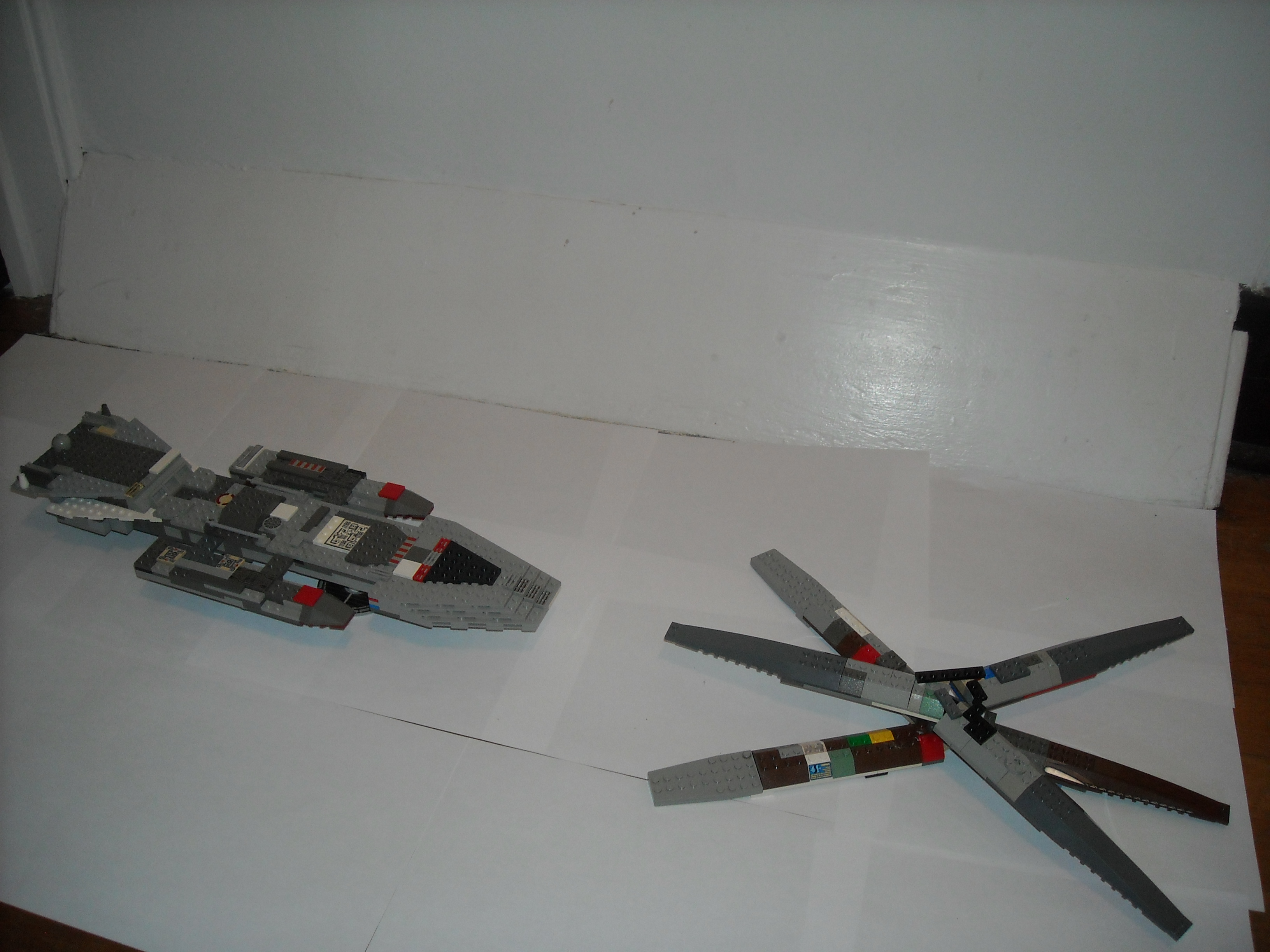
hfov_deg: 52.6
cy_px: 476
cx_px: 635
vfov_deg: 40.7
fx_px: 1284
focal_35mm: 35
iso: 200
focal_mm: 5.7
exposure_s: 1/60
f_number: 2.8
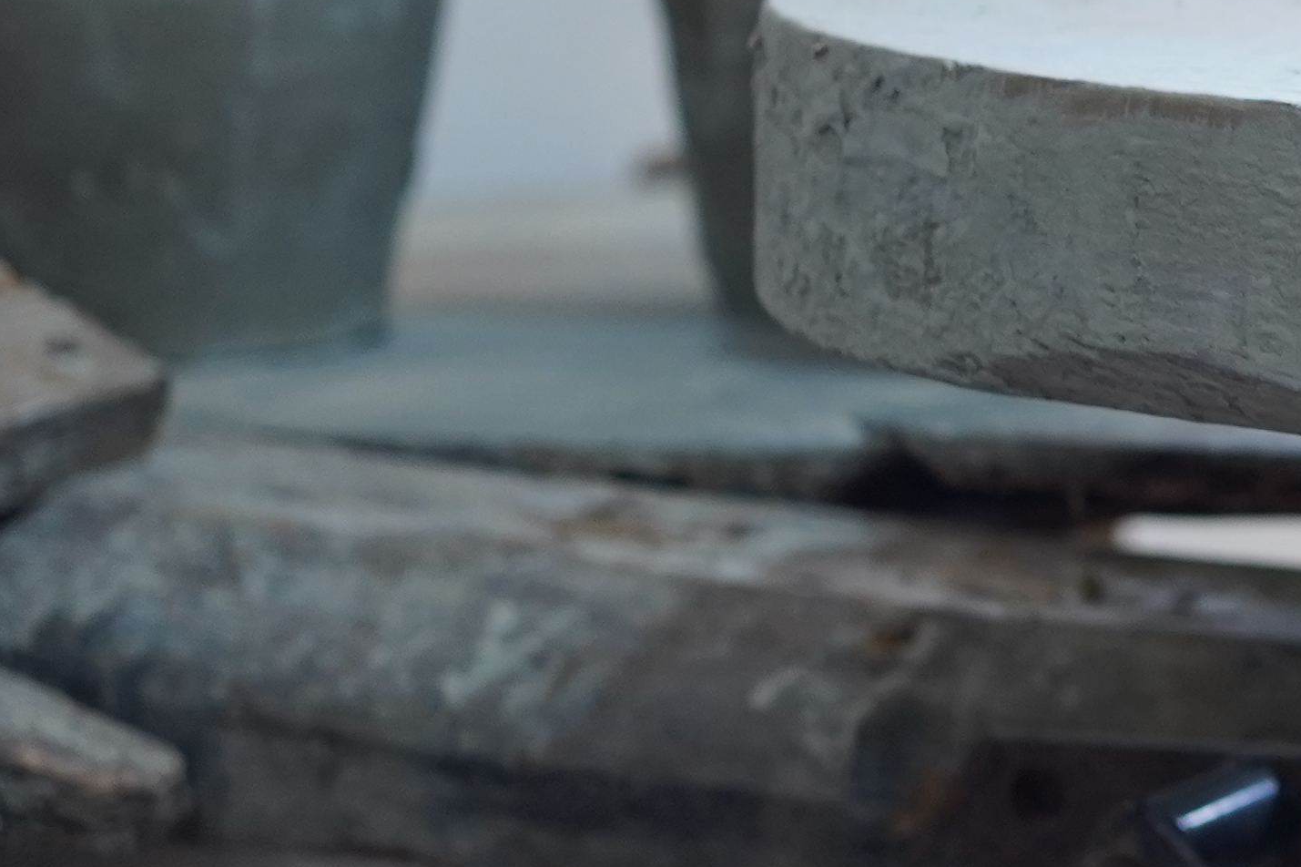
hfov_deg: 12.8
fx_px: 5311
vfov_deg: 9.3
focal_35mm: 147
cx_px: 2263
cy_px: -56
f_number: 3.5
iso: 1000
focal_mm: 35
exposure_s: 1/200
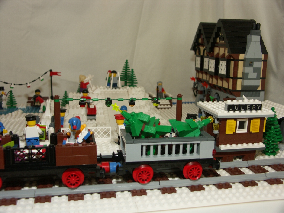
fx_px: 304
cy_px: 106
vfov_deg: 38.7
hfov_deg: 50.1
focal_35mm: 37
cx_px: 142
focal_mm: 9.42
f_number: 2.8
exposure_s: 1/50
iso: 100
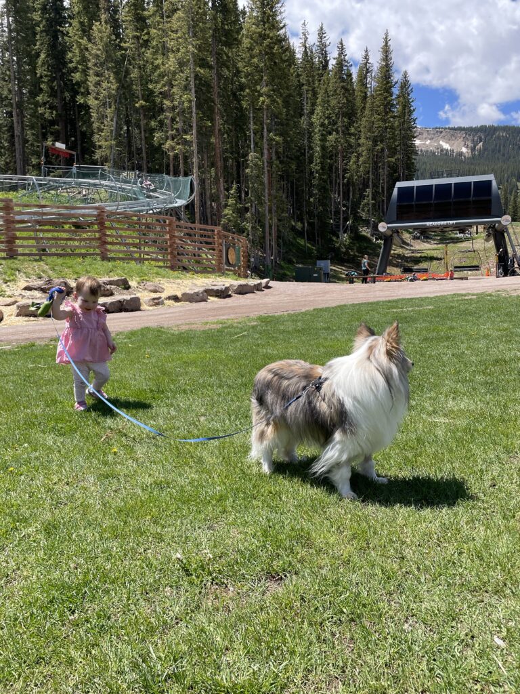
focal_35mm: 26
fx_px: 521
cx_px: 260
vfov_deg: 67.3
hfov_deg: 53.1
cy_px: 347
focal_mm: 4.2
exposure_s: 1/1795
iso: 32
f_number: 1.6
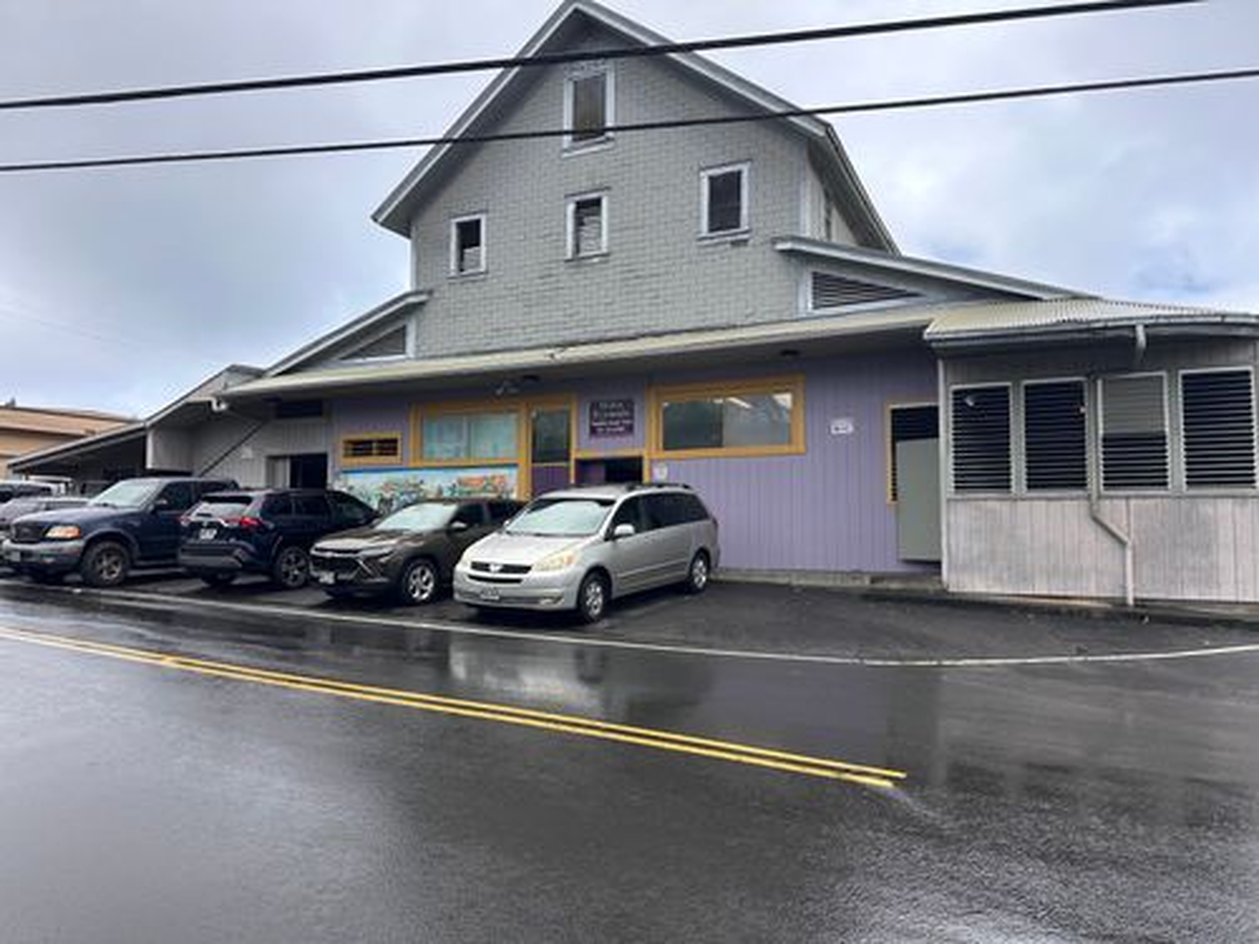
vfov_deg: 56.8
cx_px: 630
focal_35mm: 24
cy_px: 472
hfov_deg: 71.6
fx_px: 873
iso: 80
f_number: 1.78
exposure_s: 1/1949
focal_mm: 6.86
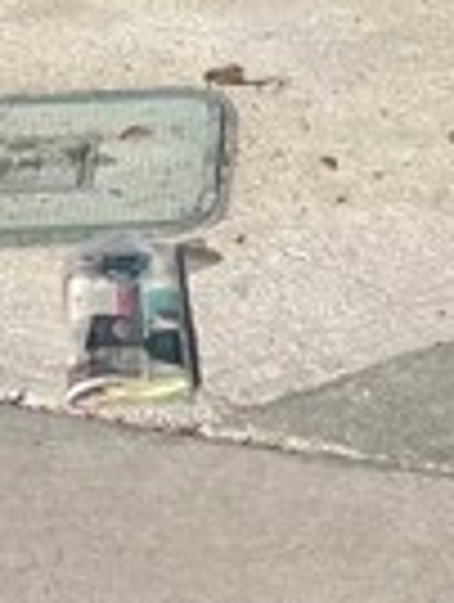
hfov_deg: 11.5
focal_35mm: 124
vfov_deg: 13.0
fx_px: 2162
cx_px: 674
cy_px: -734
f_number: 1.6
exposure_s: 1/3610
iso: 32
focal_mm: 4.2
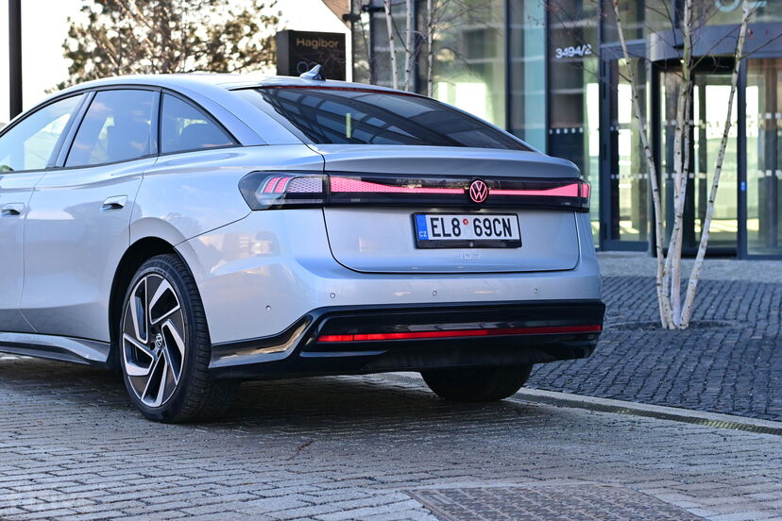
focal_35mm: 75
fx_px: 1629
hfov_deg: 27.0
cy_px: 260
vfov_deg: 18.2
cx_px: 391
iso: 250
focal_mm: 50
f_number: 4
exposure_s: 1/640
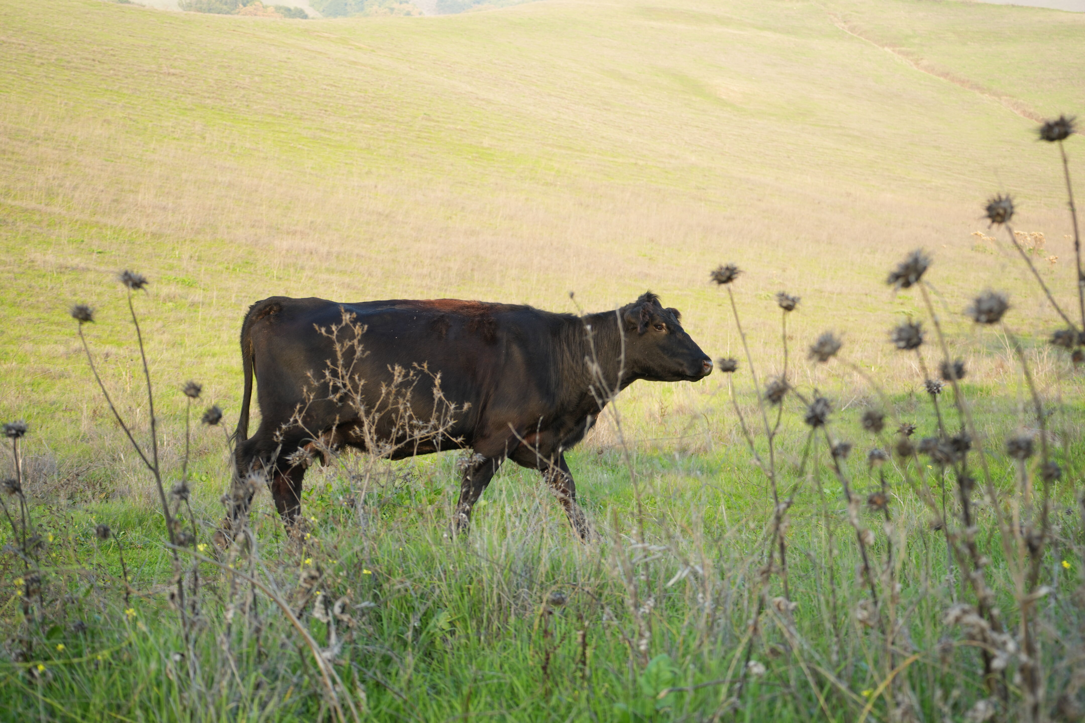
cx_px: 542
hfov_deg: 31.9
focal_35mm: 63
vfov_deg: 21.6
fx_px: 1899
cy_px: 362
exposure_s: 1/125
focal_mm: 63
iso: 400
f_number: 5.6
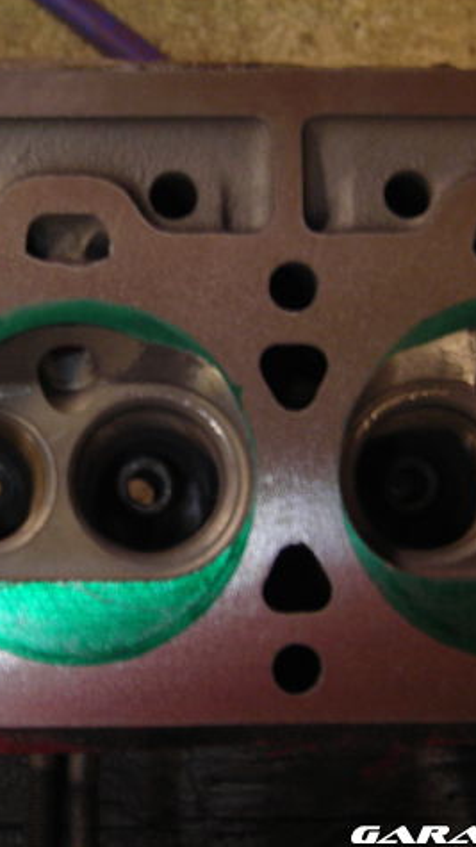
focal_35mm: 113
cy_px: 424
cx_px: 86
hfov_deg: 10.7
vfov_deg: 19.0
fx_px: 2537
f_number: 4.2
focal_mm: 12.7
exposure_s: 1/3.9
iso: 113
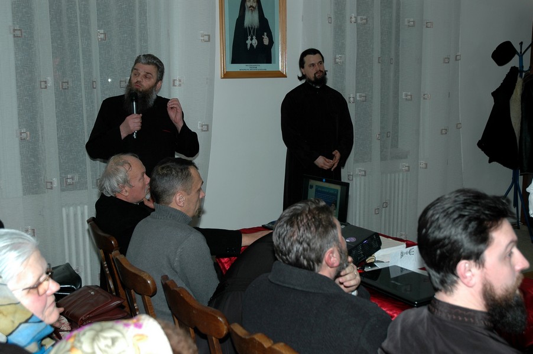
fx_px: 644
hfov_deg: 45.0
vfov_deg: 30.8
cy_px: 177
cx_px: 266
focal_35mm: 44
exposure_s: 1/60
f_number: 4.5
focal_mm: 29
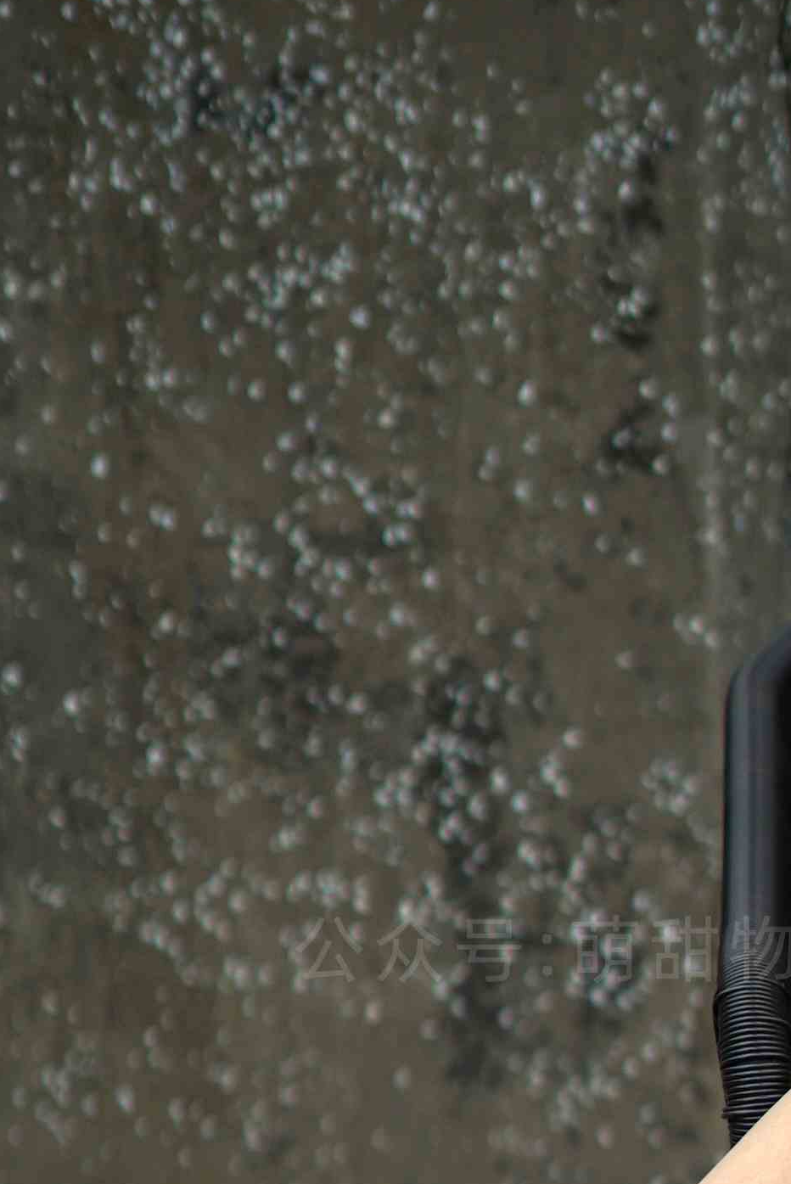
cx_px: 737
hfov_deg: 9.0
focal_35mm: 152
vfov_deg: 13.2
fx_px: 5002
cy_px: 1407
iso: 200
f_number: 1.8
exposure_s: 1/6400
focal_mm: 50
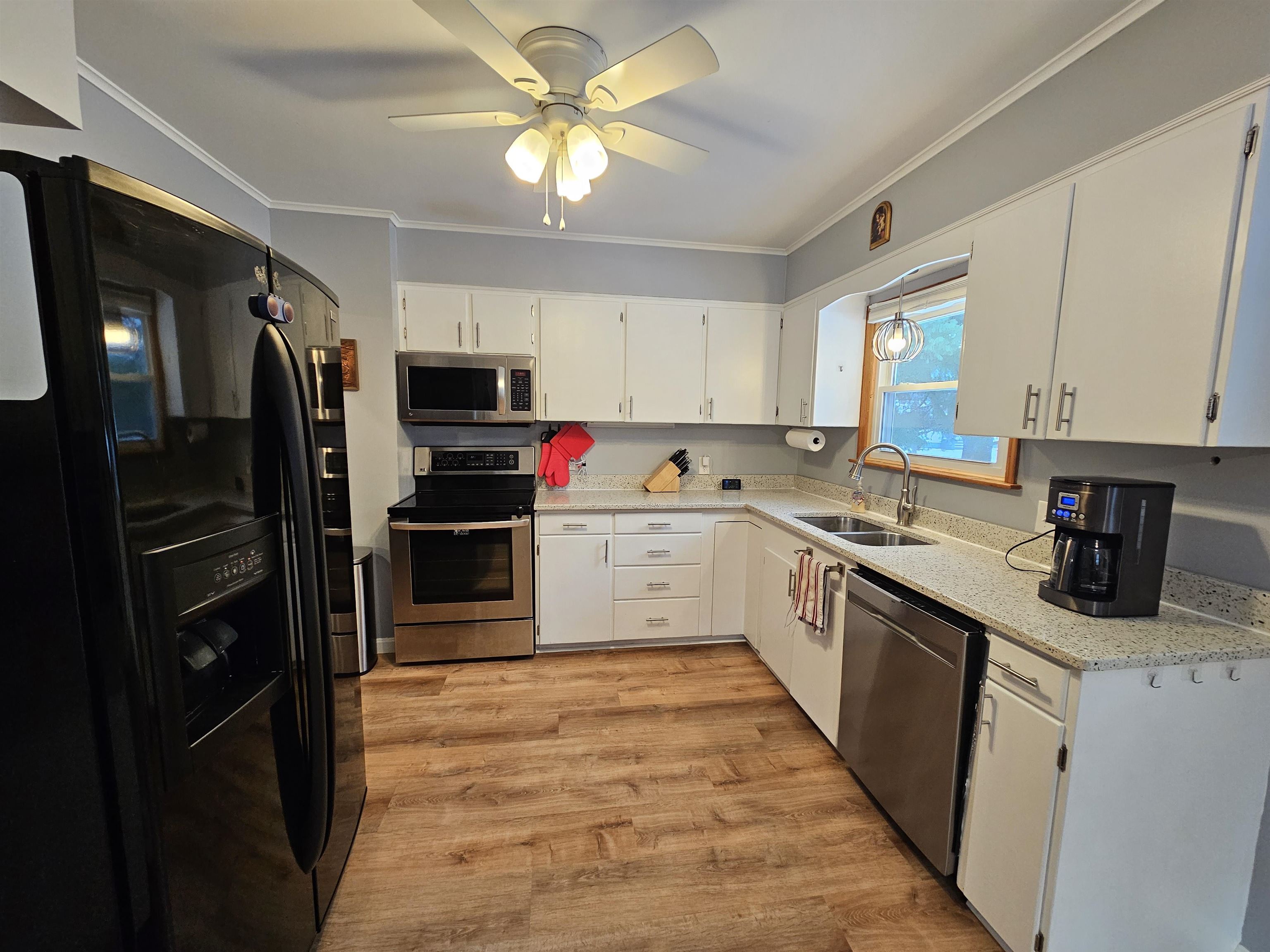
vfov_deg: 89.9
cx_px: 635
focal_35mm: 13
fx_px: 477
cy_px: 476
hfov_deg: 106.2
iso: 200
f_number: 2.2
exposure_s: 1/60
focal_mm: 2.2
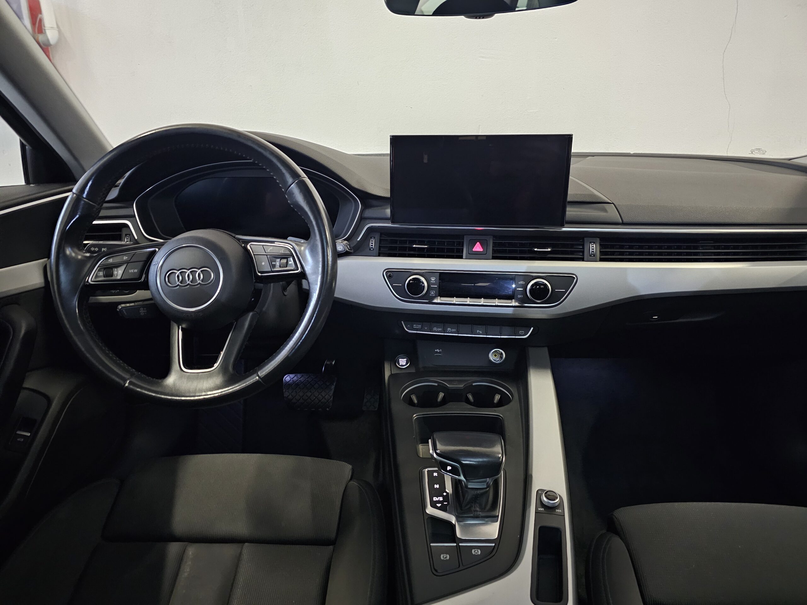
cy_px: 302
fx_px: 536
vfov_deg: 58.9
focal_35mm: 23
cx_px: 404
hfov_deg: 73.9
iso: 1250
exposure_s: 1/25
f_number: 1.7
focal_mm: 6.3
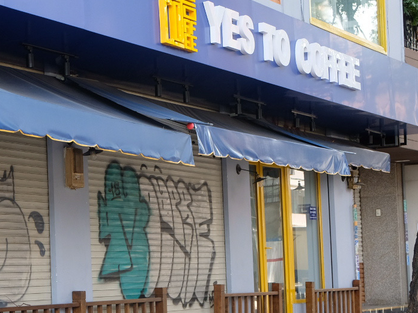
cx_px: -103
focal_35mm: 103
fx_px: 1244
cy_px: 186
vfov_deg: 14.4
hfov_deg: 18.0
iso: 400
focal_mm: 27.7
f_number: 4.5
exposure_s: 1/125
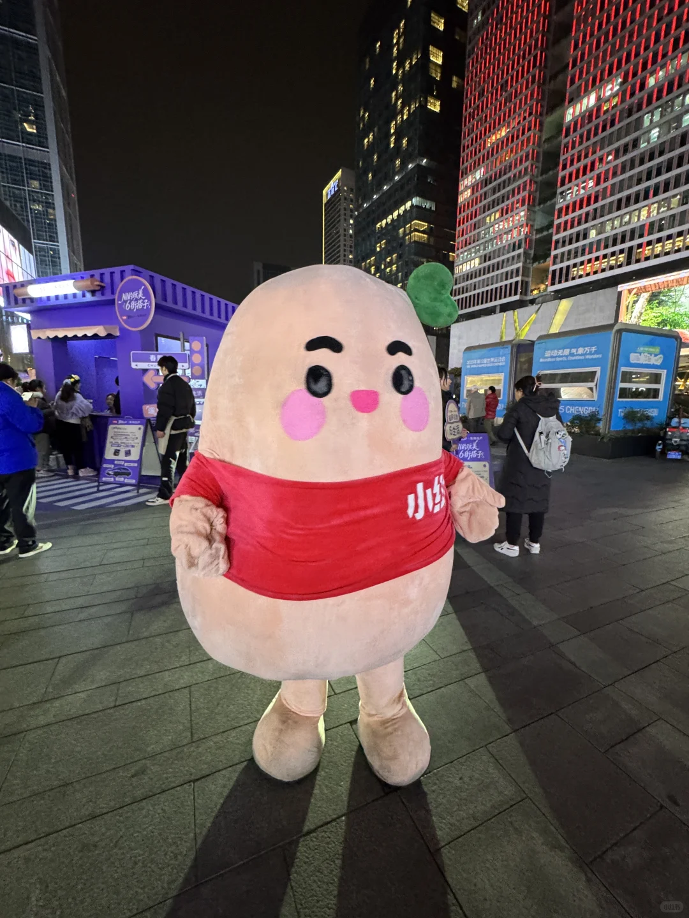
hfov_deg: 85.7
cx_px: 344
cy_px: 459
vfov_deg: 102.1
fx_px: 372
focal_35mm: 14
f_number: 2.2
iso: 640
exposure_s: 1/60
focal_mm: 2.22
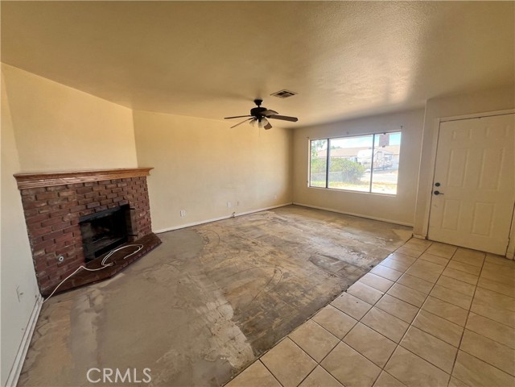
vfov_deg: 89.9
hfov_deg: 106.2
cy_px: 194
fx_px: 193
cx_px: 258
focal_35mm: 13
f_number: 1.8
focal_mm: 1.57
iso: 32
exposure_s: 1/115
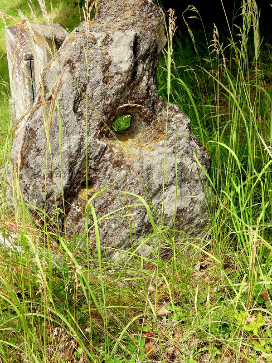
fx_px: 524
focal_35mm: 50
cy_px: 182
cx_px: 136
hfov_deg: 29.1
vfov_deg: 38.2
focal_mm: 8.9
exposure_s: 1/640
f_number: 3.5
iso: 100
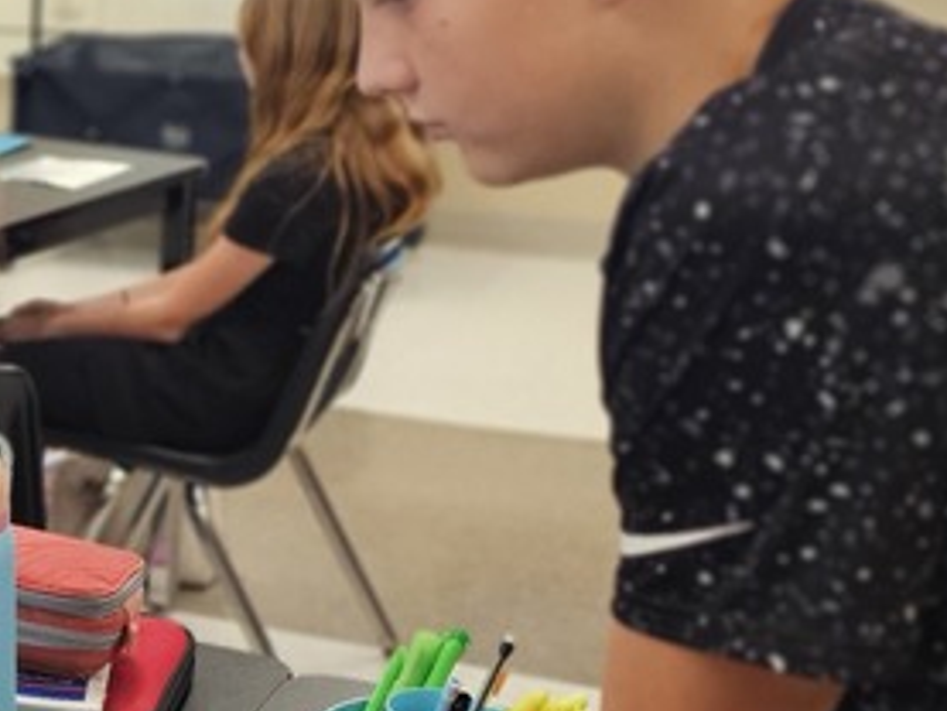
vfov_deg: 17.3
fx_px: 2326
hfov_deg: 20.7
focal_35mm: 85
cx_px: -335
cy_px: 455
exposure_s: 1/138
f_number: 1.7
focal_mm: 6.3
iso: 400
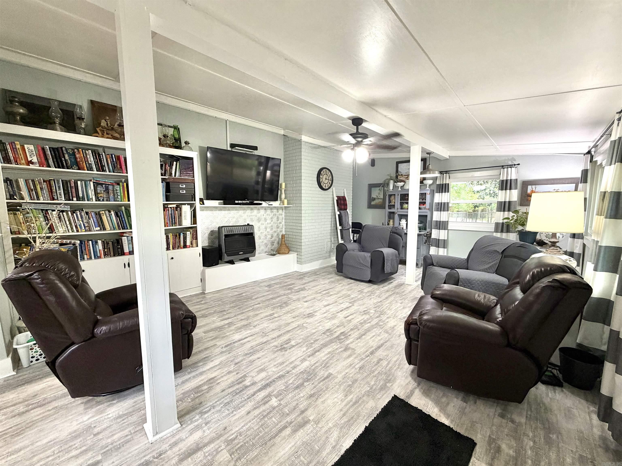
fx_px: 252
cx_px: 311
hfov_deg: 102.1
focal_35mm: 14
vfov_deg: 85.7
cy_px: 233
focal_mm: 2.22
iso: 200
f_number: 2.2
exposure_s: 1/60
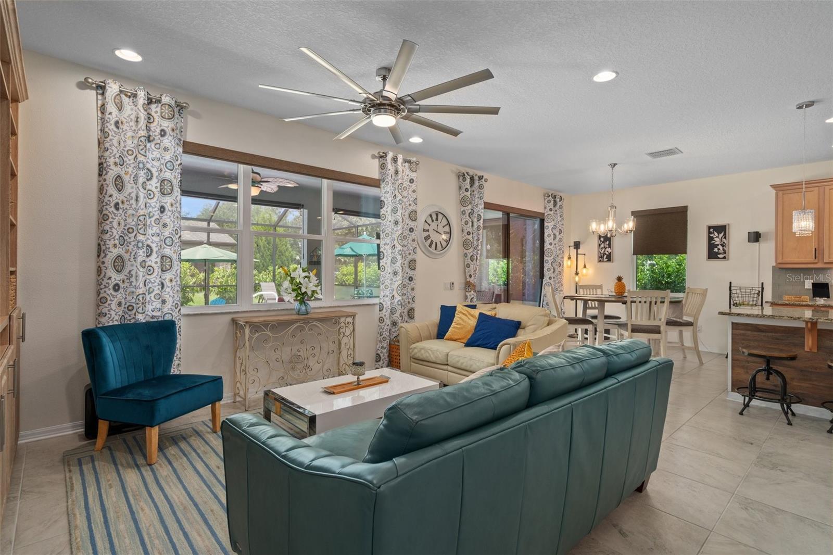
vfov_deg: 70.4
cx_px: 416
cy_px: 278
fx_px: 393
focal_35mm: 17
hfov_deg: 93.3
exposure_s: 1/6
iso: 320
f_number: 8
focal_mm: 17
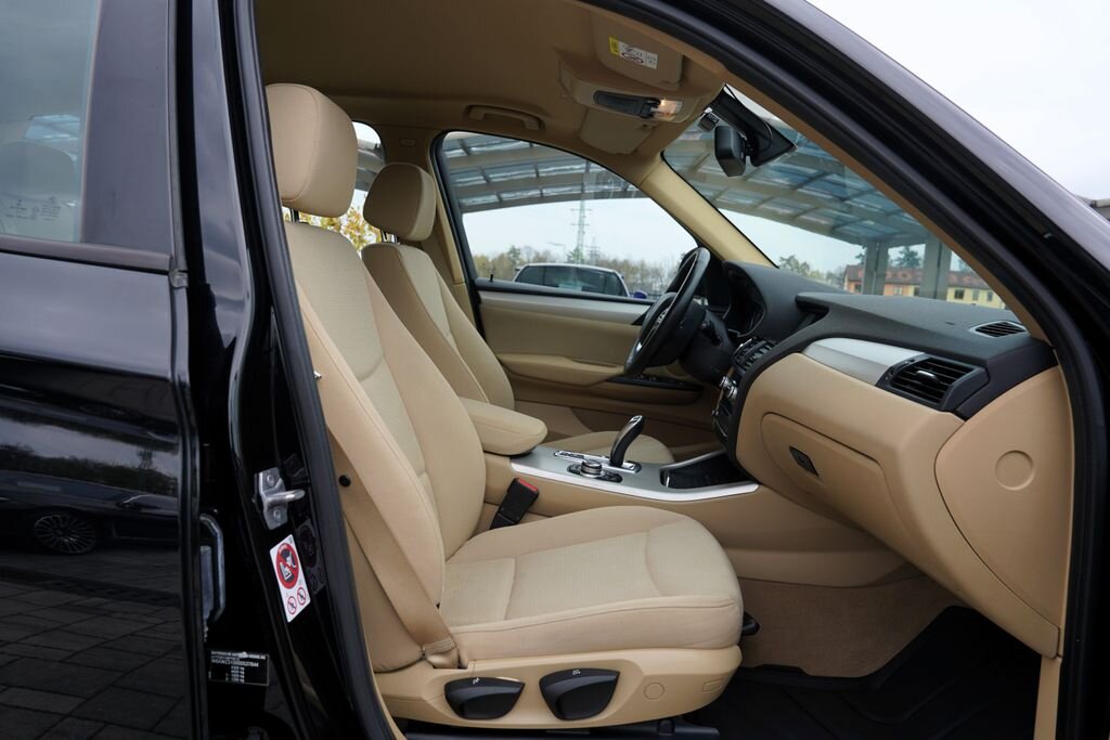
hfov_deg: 73.7
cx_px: 555
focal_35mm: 24
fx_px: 740
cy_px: 370
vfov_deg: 53.1
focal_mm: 24
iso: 100
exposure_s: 1/160
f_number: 6.3
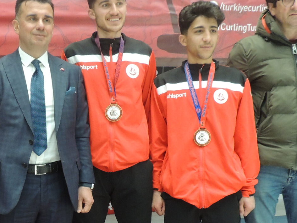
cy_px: 173
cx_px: 61
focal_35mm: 65
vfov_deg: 22.3
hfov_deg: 29.2
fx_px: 558
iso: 360
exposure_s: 1/30
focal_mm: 4.3
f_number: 3
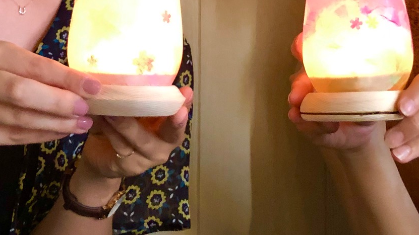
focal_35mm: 74
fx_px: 822
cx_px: 240
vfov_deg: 15.8
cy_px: -25
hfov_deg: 28.6
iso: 160
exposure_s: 1/4
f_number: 1.8
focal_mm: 3.99
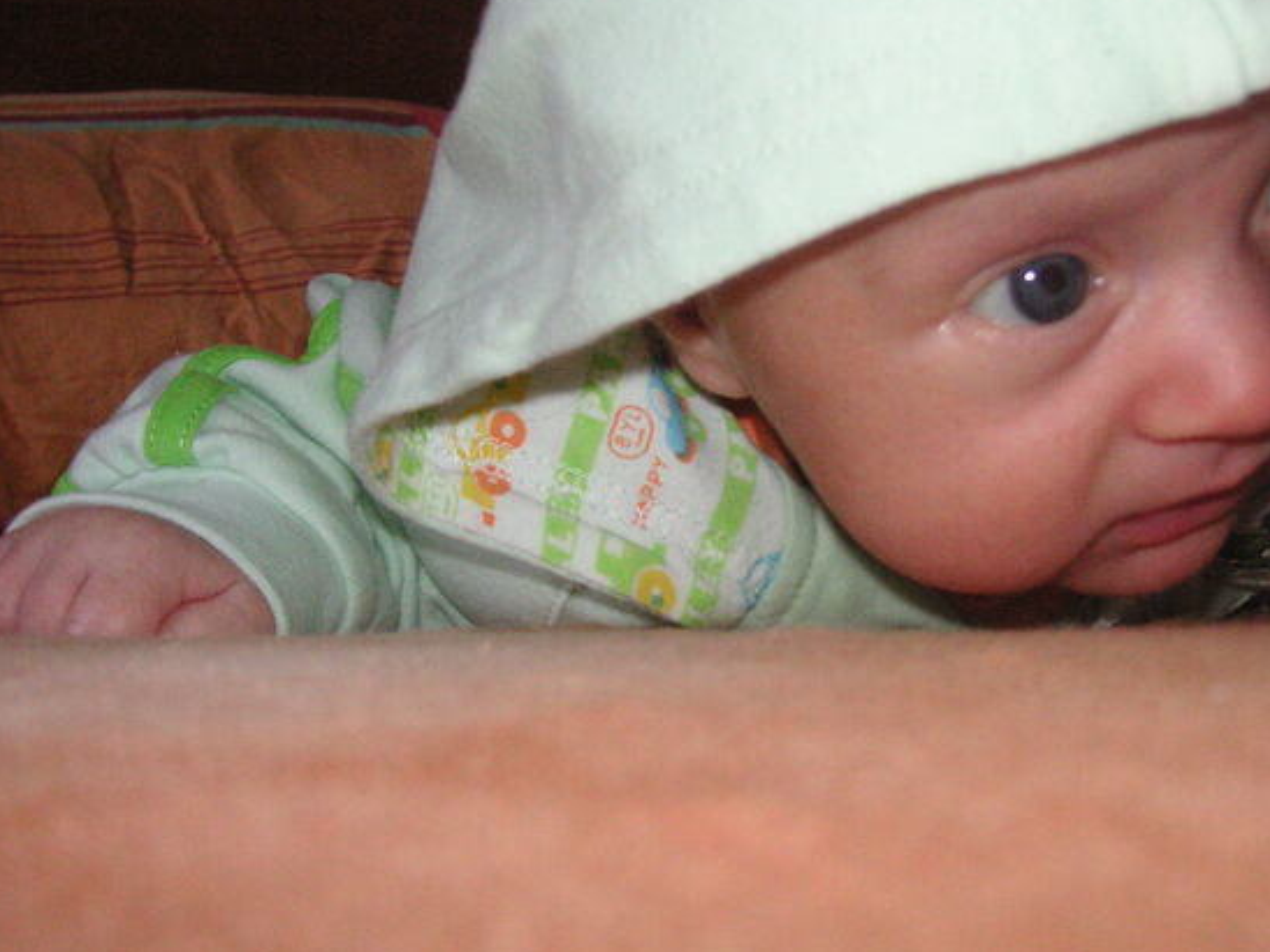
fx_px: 1981
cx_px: 718
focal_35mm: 54
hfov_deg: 35.5
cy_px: 419
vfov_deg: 27.0
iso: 160
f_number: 2.8
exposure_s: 1/45
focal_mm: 6.1
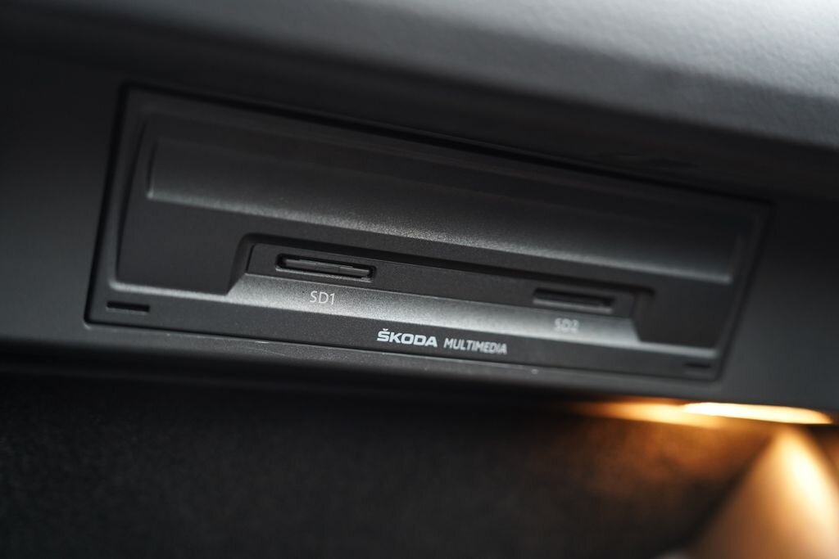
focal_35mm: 46
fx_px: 1072
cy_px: 280
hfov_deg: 42.7
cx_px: 420
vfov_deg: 29.3
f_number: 2.8
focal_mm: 46
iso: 1600
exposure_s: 1/50
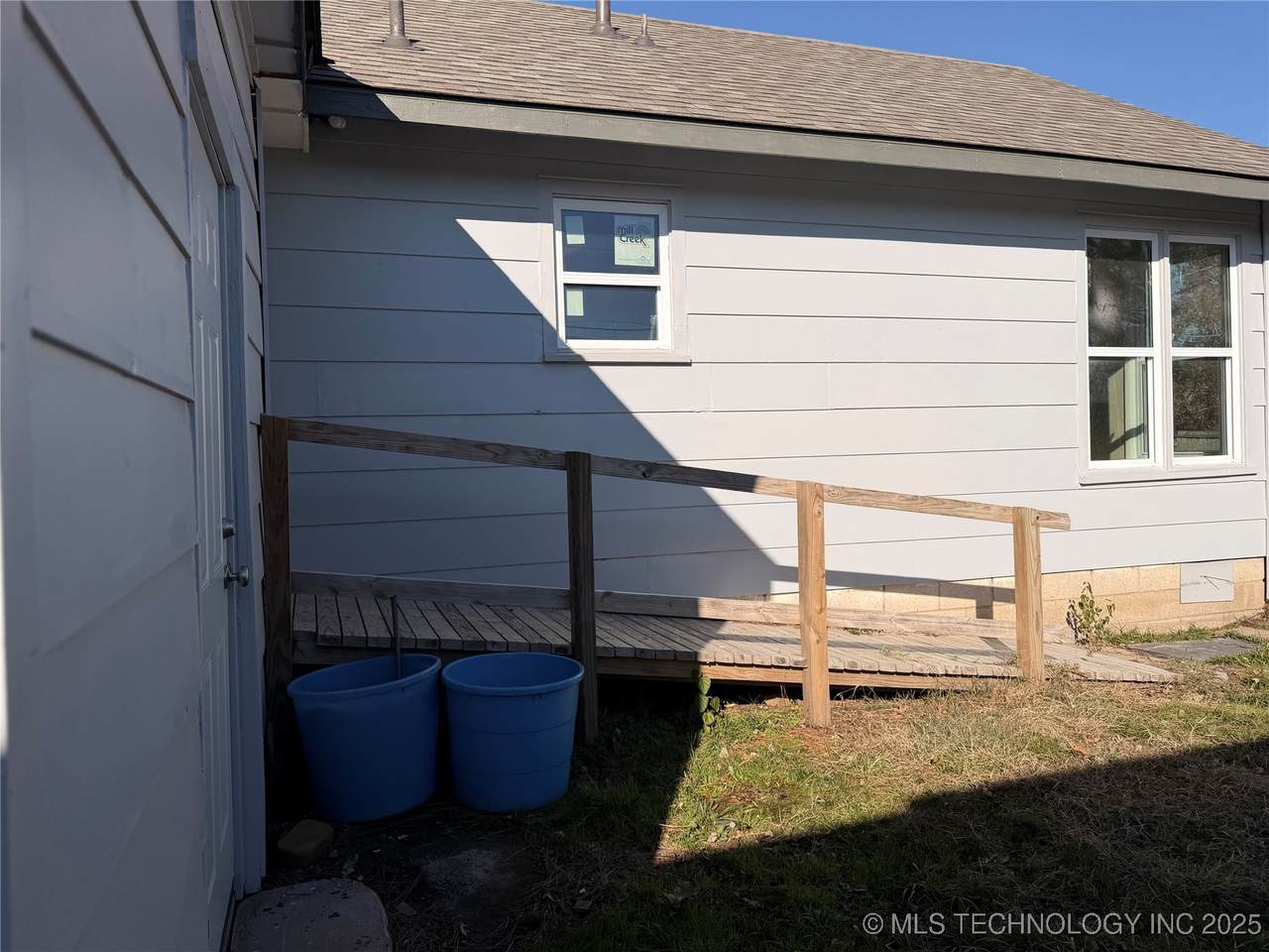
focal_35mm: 24
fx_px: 880
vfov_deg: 56.8
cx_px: 634
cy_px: 476
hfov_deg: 71.6
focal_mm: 6.76
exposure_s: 1/6711
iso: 80
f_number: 1.78
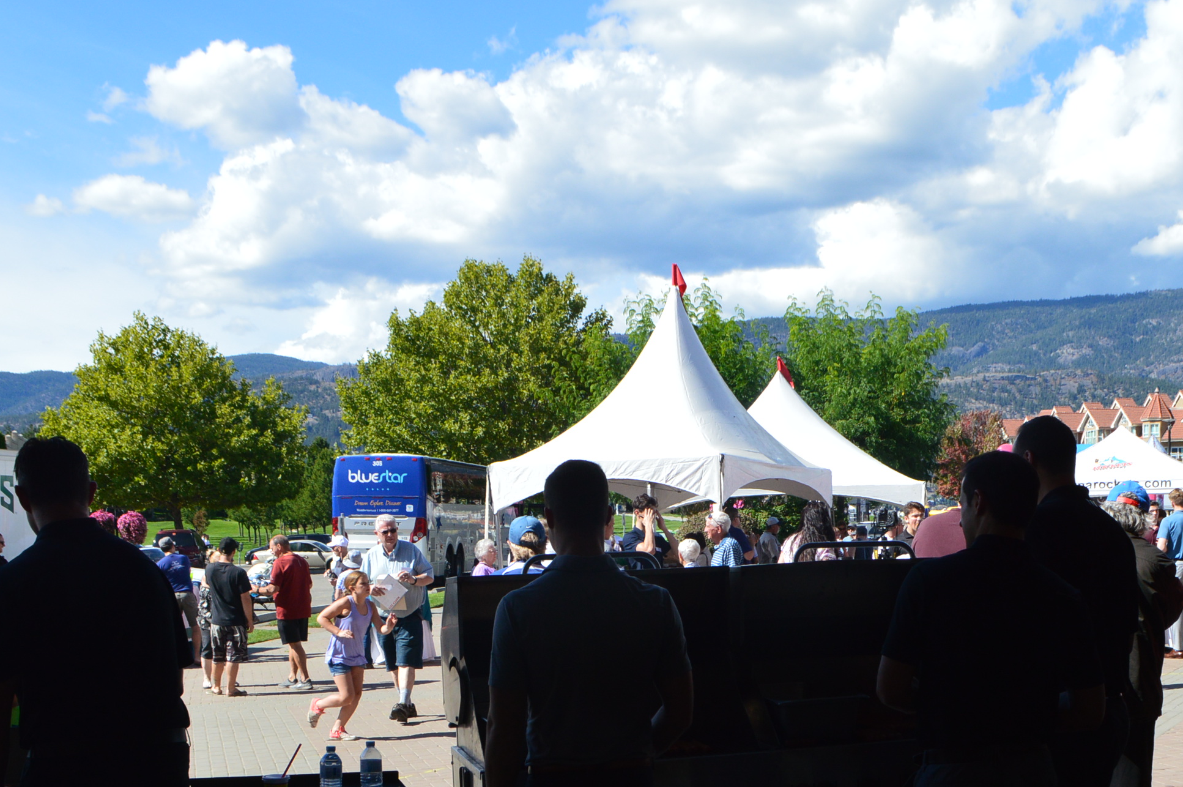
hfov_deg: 46.1
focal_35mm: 42
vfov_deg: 31.2
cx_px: 725
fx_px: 1379
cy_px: 599
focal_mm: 18
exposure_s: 1/320
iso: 400
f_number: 10
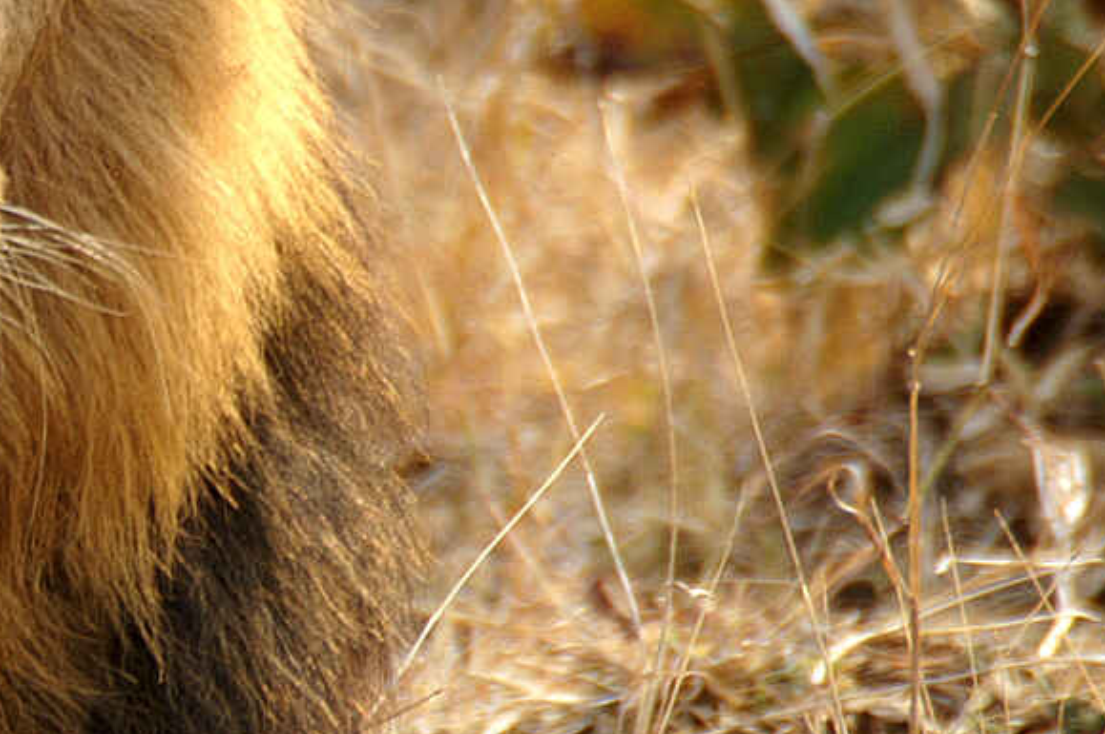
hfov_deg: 0.8
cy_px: 377
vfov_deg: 0.6
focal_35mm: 2486
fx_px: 76240
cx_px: -380
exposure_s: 1/125
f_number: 6.3
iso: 125
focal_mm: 500
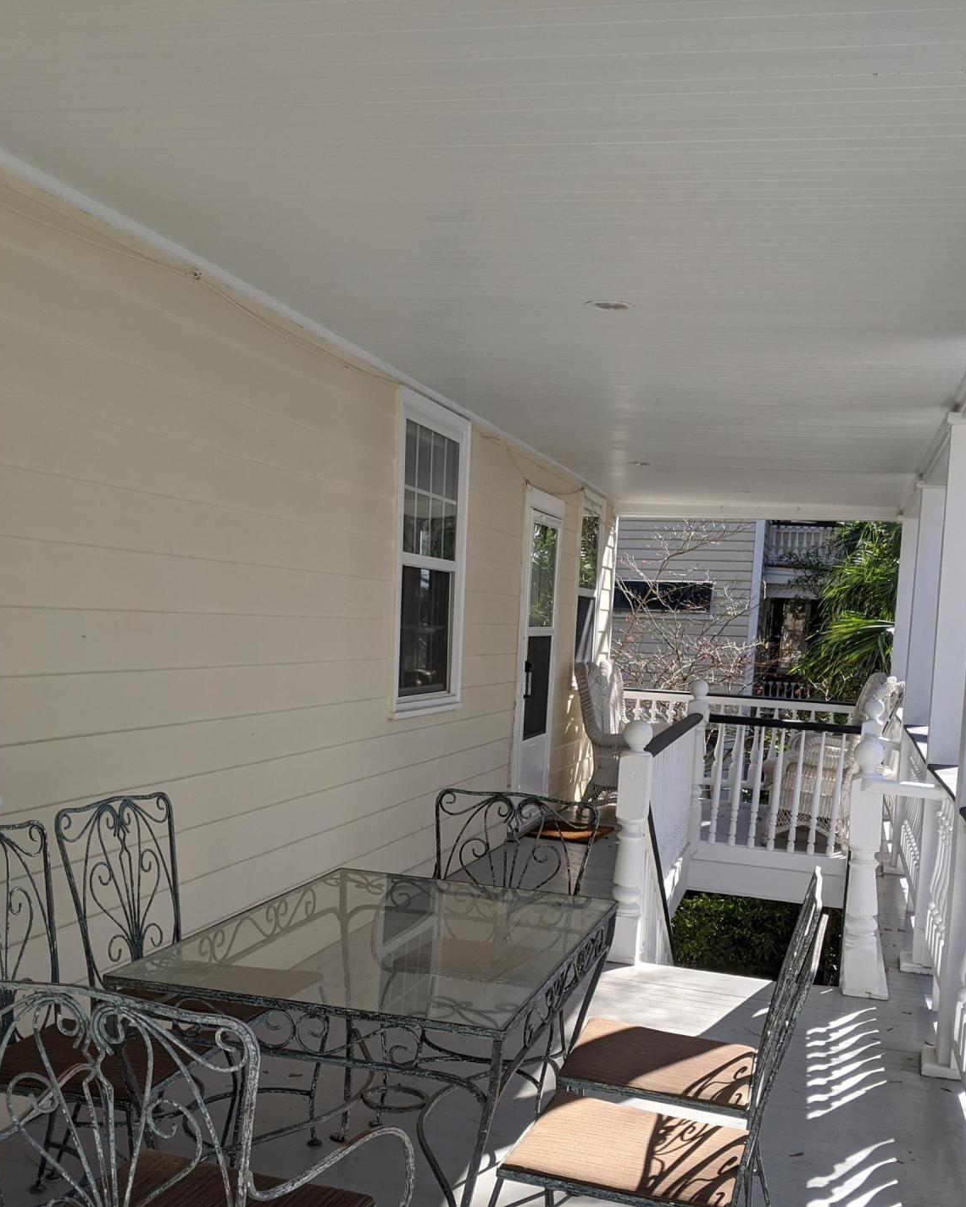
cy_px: 839
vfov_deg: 48.0
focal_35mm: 37
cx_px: 464
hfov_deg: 40.1
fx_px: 1322
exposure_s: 1/1174
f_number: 1.8
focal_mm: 4.44
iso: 50
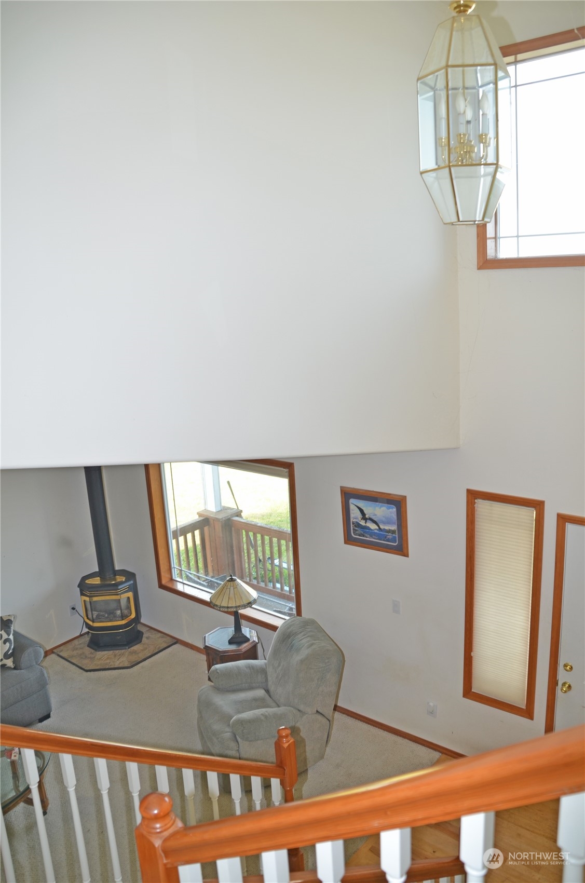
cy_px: 442
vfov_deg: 67.5
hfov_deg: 47.7
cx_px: 292
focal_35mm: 27
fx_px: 661
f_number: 5
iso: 200
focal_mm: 18
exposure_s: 1/100
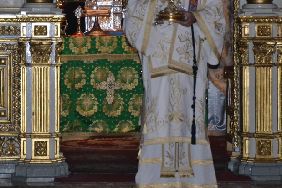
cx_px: 106
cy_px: 36
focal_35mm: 162
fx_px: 1268
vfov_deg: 8.4
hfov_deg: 12.7
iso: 3200
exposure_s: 1/60
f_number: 5
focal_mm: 58
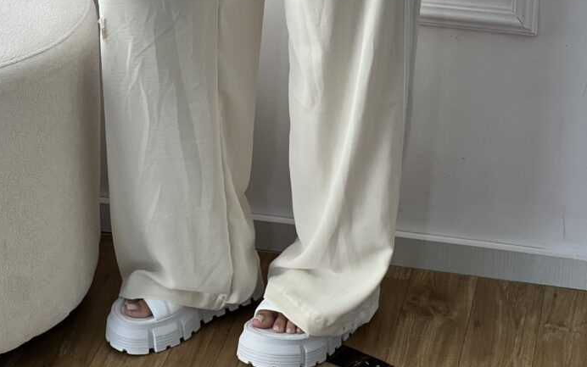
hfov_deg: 18.9
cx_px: 293
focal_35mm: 110
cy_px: -23
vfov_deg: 11.8
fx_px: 1760
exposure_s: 1/120
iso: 40
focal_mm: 9
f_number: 2.8
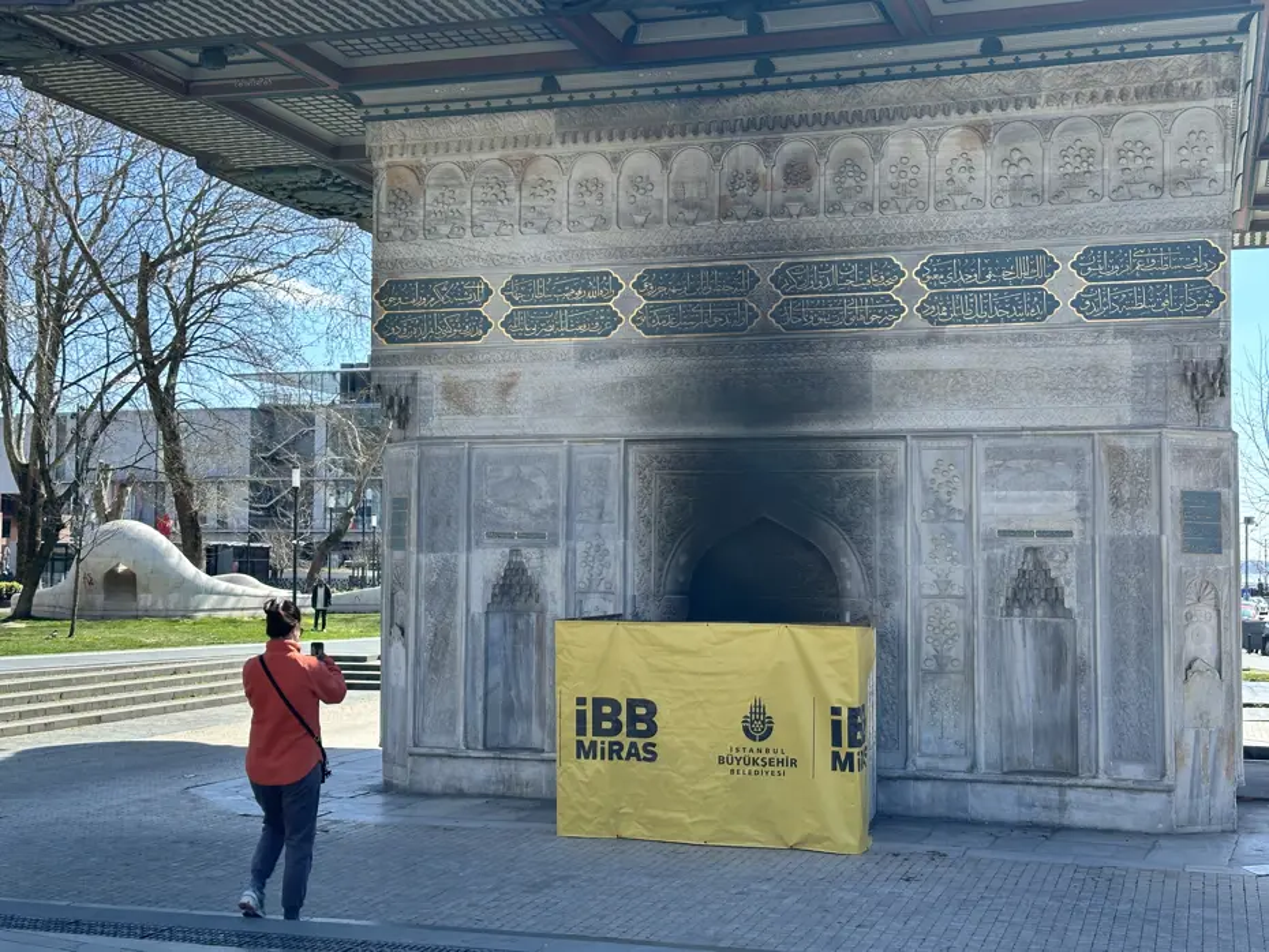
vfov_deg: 30.3
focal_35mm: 48
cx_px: 634
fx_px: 1760
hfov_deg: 39.6
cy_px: 476
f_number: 1.78
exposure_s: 1/1517
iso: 64
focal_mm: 6.86
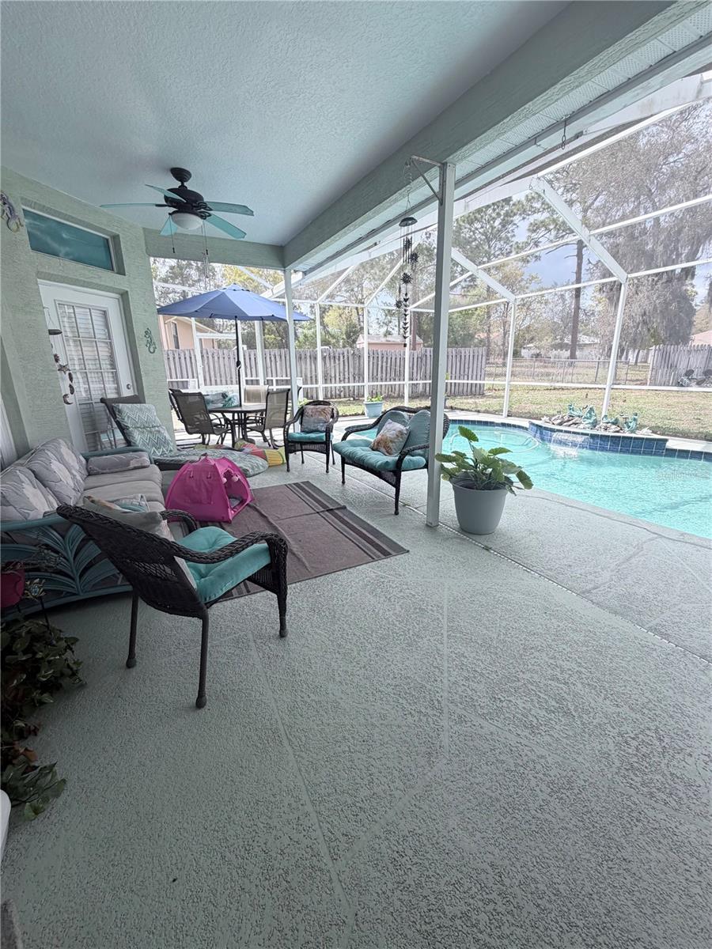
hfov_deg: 85.7
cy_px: 474
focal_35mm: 14
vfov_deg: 102.1
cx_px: 356
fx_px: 384
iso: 64
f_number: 2.2
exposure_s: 1/502
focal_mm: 2.22
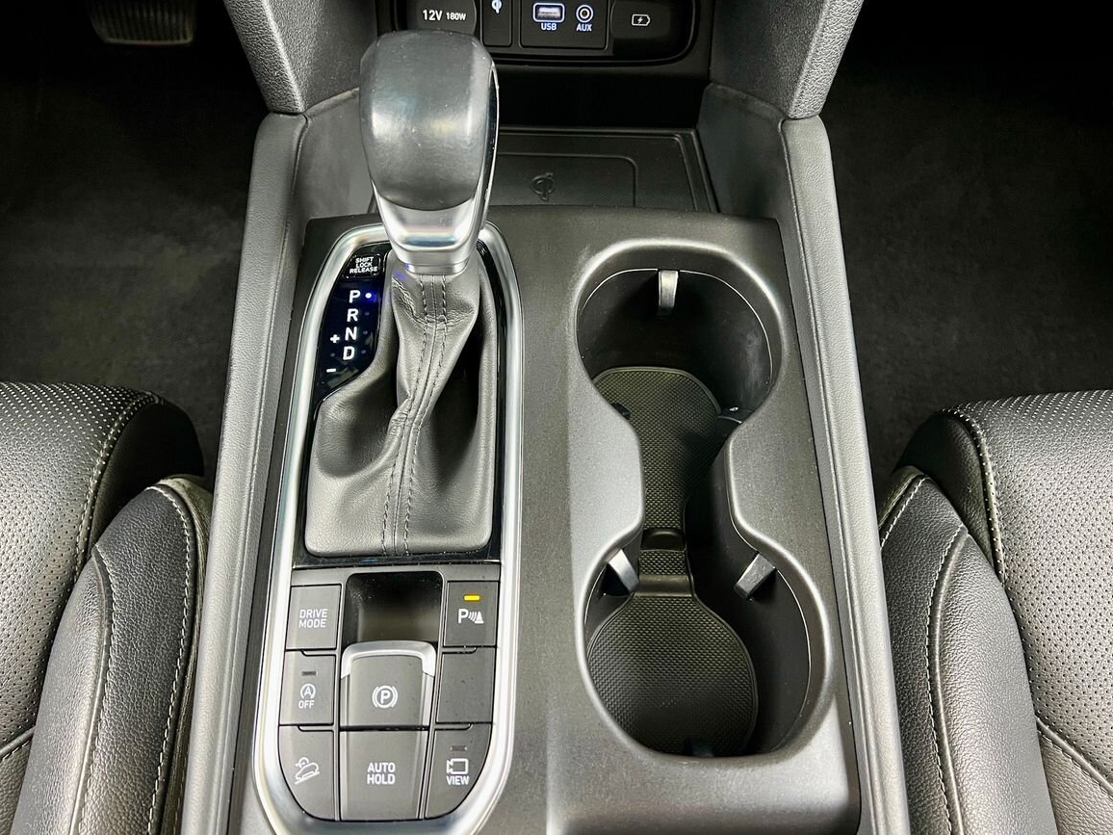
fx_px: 868
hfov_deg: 65.3
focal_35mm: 27
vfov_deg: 51.3
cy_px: 407
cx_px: 546
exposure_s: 1/50
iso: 500
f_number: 1.5
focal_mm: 5.7
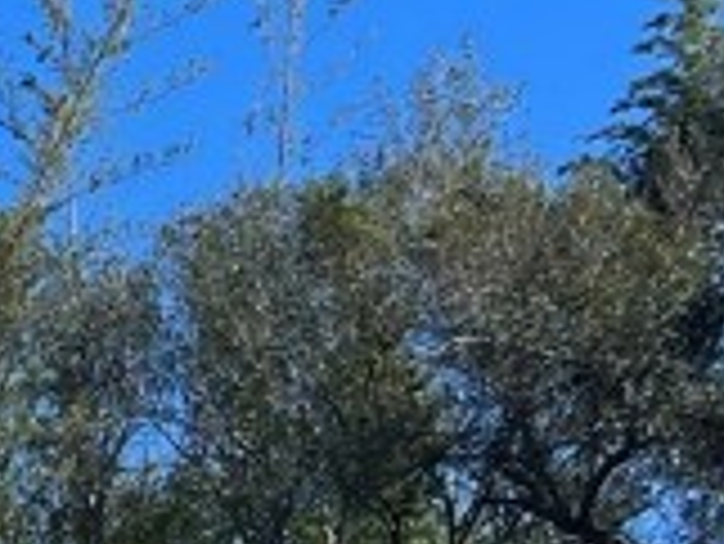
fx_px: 3454
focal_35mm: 165
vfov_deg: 8.4
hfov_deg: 10.1
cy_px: 1196
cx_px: -1124
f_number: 1.5
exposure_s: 1/4444
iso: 50
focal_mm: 5.7
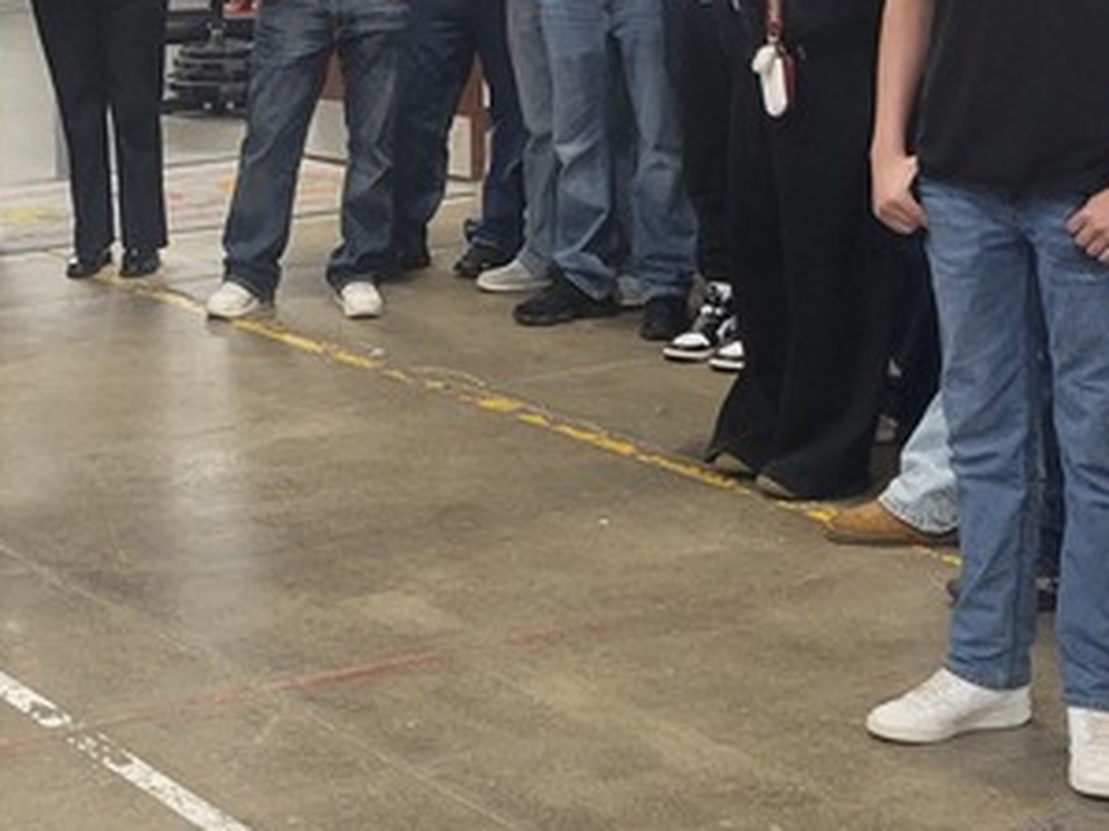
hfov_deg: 21.4
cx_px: 37
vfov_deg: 16.5
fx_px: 2850
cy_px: 252
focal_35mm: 89
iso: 250
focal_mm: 5.4
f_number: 1.8
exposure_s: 1/60
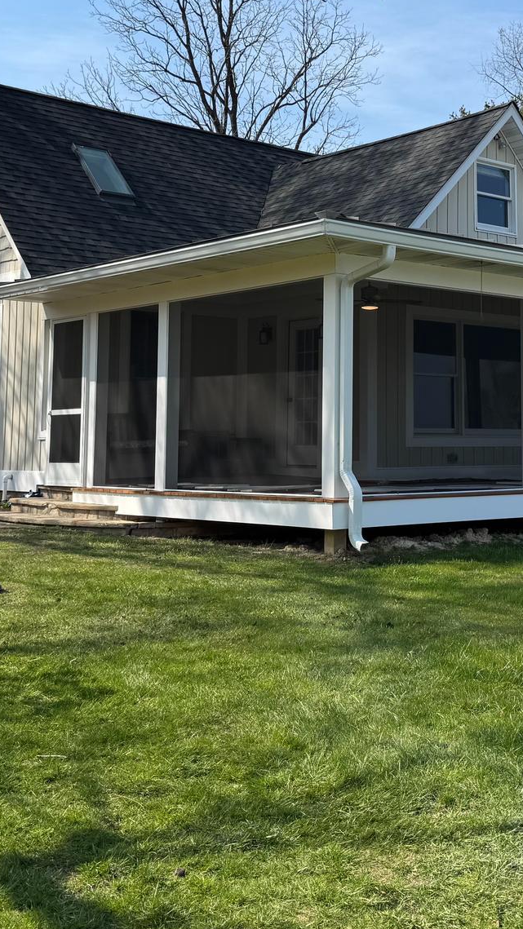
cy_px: 320
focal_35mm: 47
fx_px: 1158
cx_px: 400
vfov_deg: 43.2
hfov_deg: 25.1
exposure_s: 1/3597
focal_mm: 6.76
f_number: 1.78
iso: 80
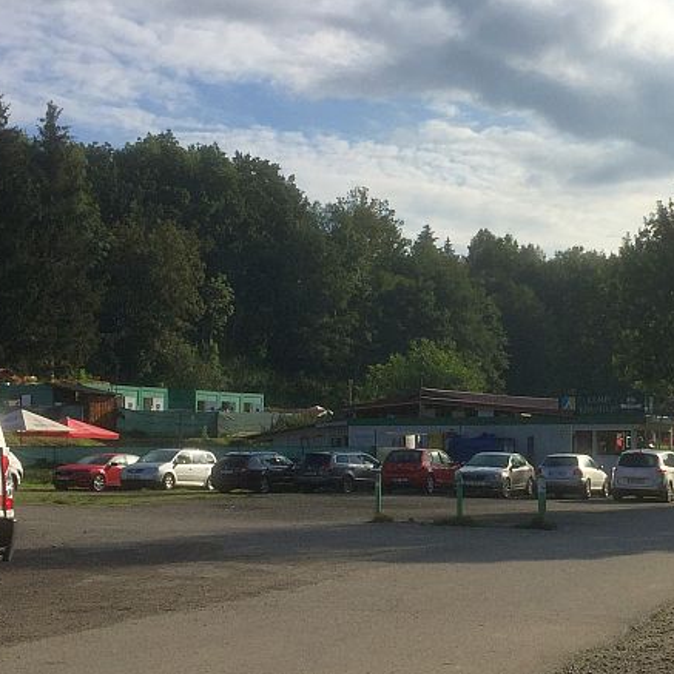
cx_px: 544
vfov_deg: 28.5
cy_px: 438
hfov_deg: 28.0
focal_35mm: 60
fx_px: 1322
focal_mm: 4.15
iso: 32
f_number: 2.2
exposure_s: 1/2825
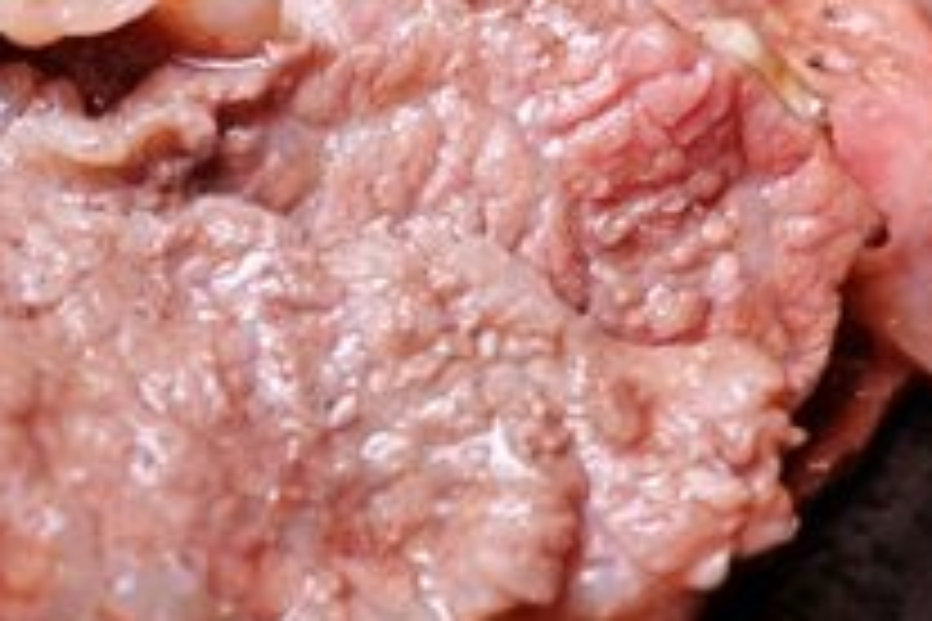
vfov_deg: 15.0
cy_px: 178
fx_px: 2356
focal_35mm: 91
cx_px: 158
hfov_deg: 22.0
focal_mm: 10.6
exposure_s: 1/80
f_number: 2.8
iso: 125
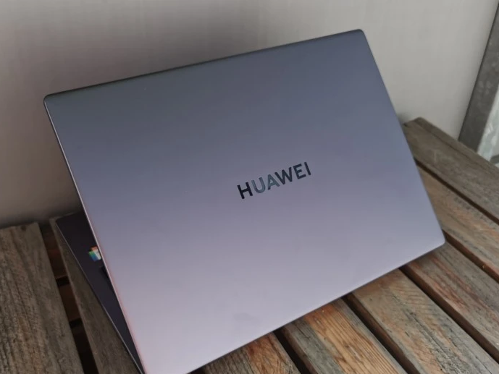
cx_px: 246
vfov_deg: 39.6
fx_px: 519
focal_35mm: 36
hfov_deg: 51.3
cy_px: 205
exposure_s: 1/470
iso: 50
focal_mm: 5.56
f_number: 1.6
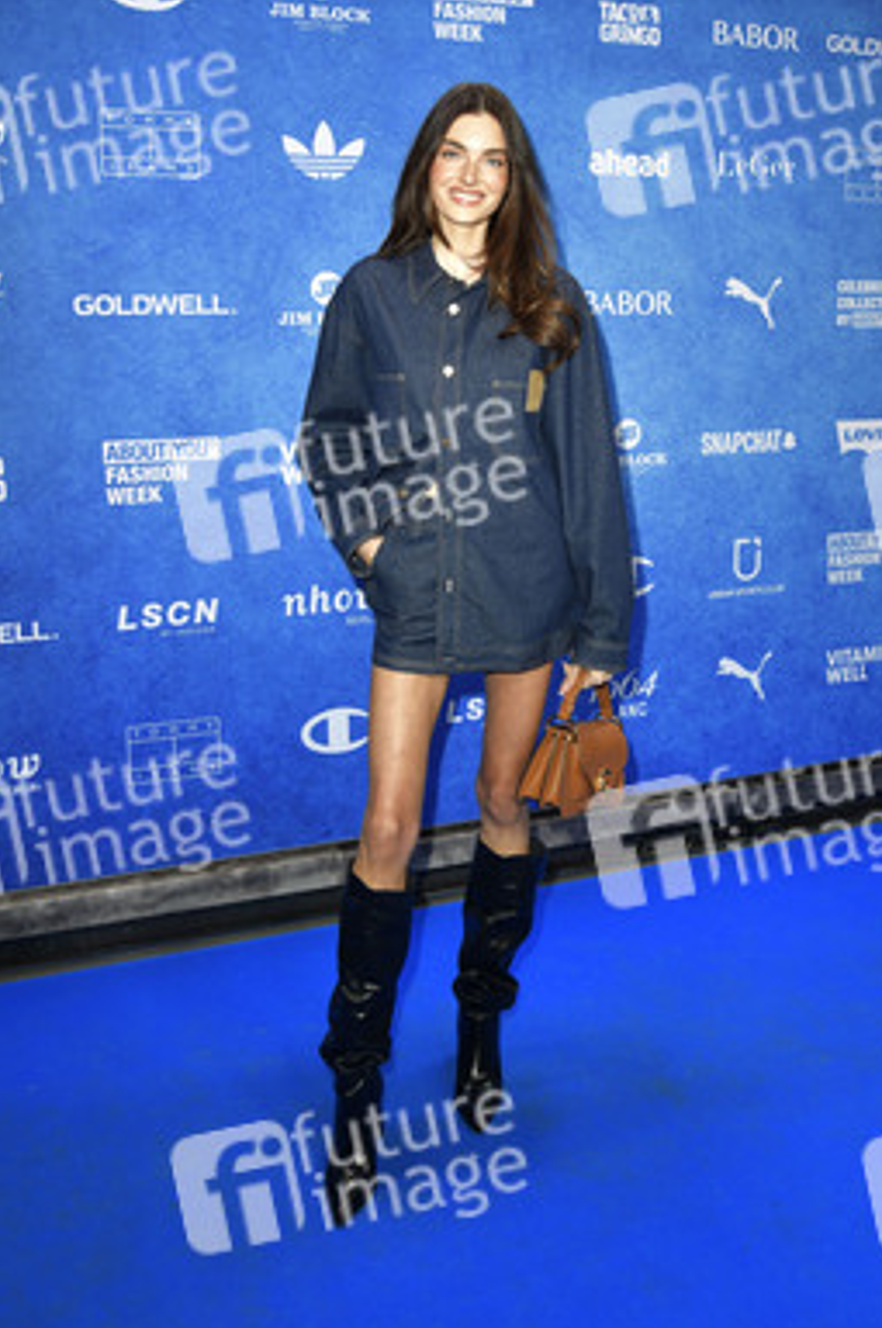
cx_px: 450
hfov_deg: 51.2
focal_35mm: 25
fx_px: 921
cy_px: 654
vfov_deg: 71.6
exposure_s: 1/200
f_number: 5.6
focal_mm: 24
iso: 640
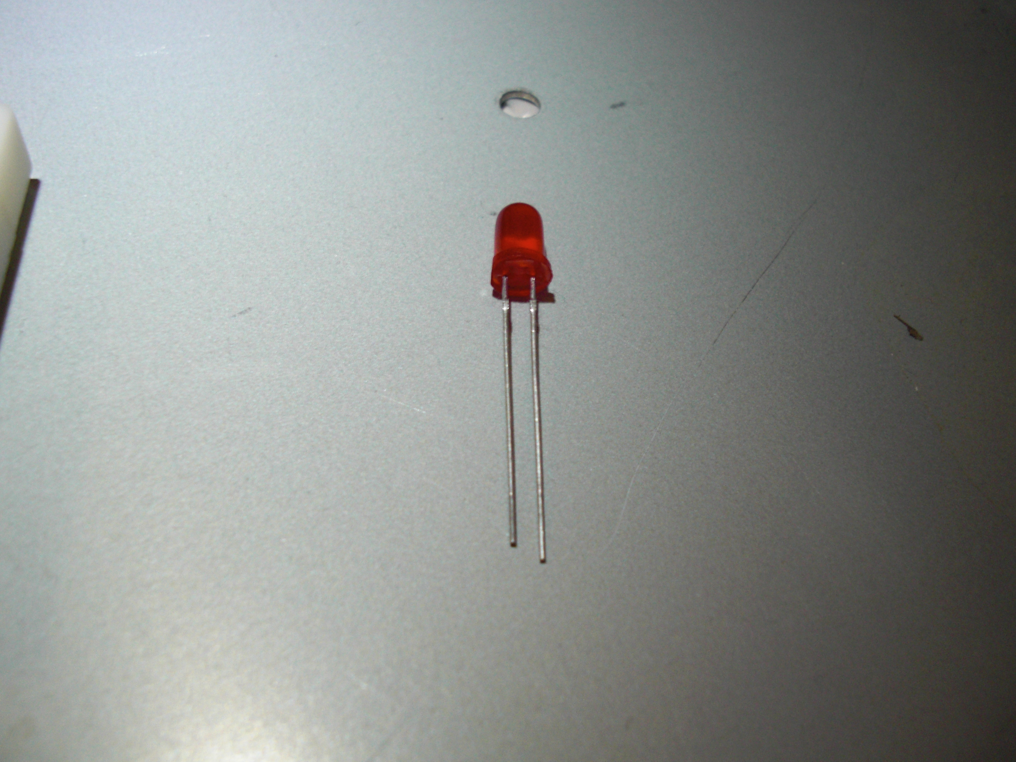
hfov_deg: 51.4
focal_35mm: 36
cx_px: 508
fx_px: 1057
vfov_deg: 39.7
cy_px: 381
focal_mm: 6.3
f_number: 2.8
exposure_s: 1/15
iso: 200
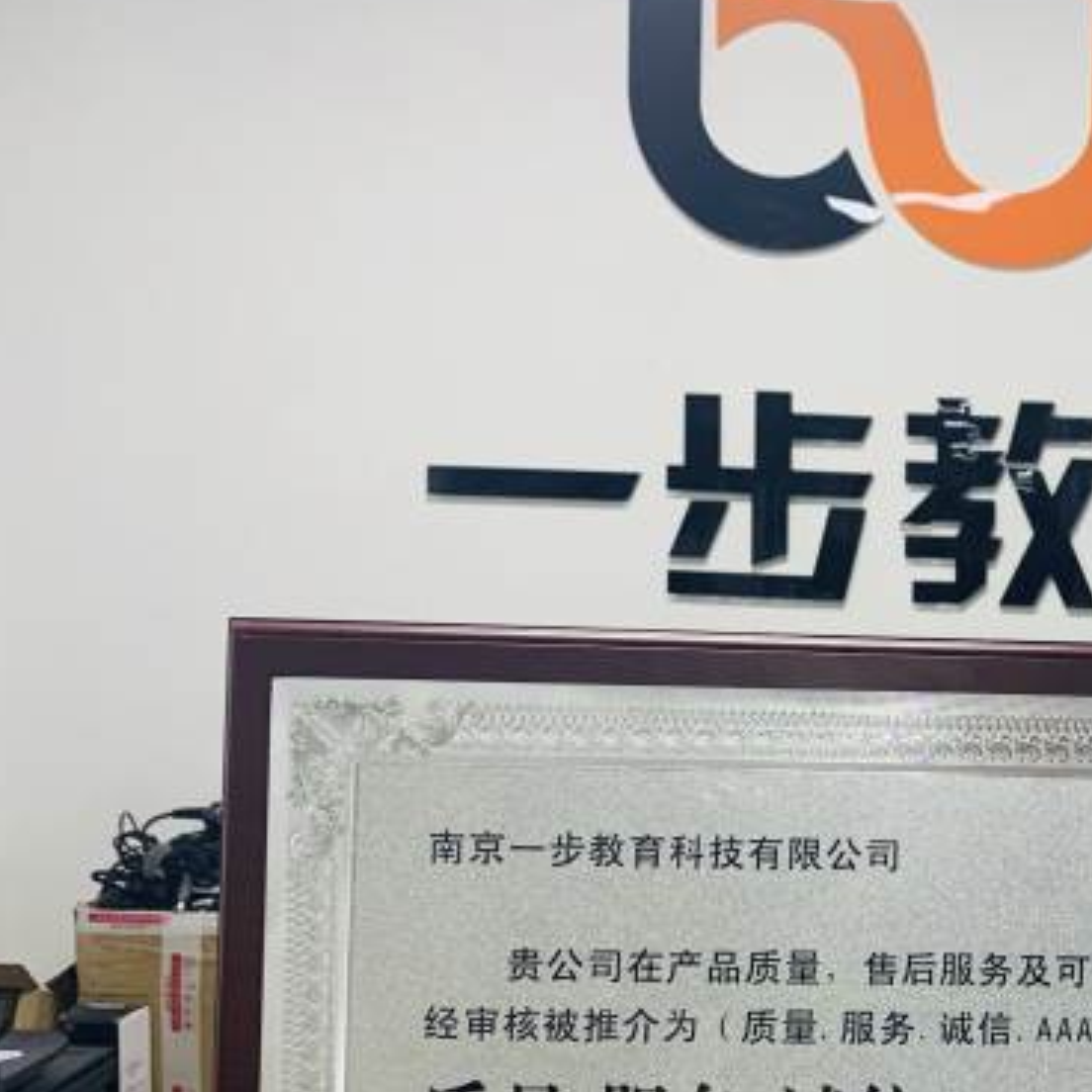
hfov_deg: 31.2
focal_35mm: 50
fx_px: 1785
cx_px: 1122
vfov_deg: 33.6
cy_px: 751
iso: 200
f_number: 1.8
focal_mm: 4.25
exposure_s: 1/60
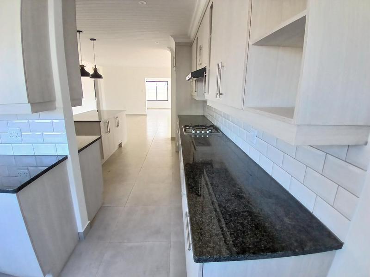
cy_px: 138
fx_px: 182
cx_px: 185
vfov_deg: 74.7
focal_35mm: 17
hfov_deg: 91.0
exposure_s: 1/33.3
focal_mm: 1.4
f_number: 2.2
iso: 100
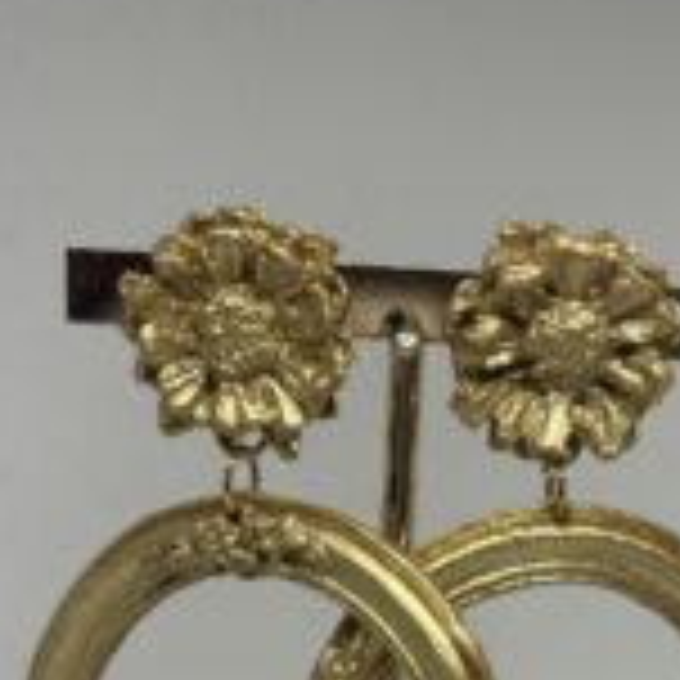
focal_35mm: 61
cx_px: 437
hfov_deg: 28.0
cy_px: 833
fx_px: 1356
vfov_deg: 25.1
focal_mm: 5.96
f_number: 1.6
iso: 40
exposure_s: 1/299
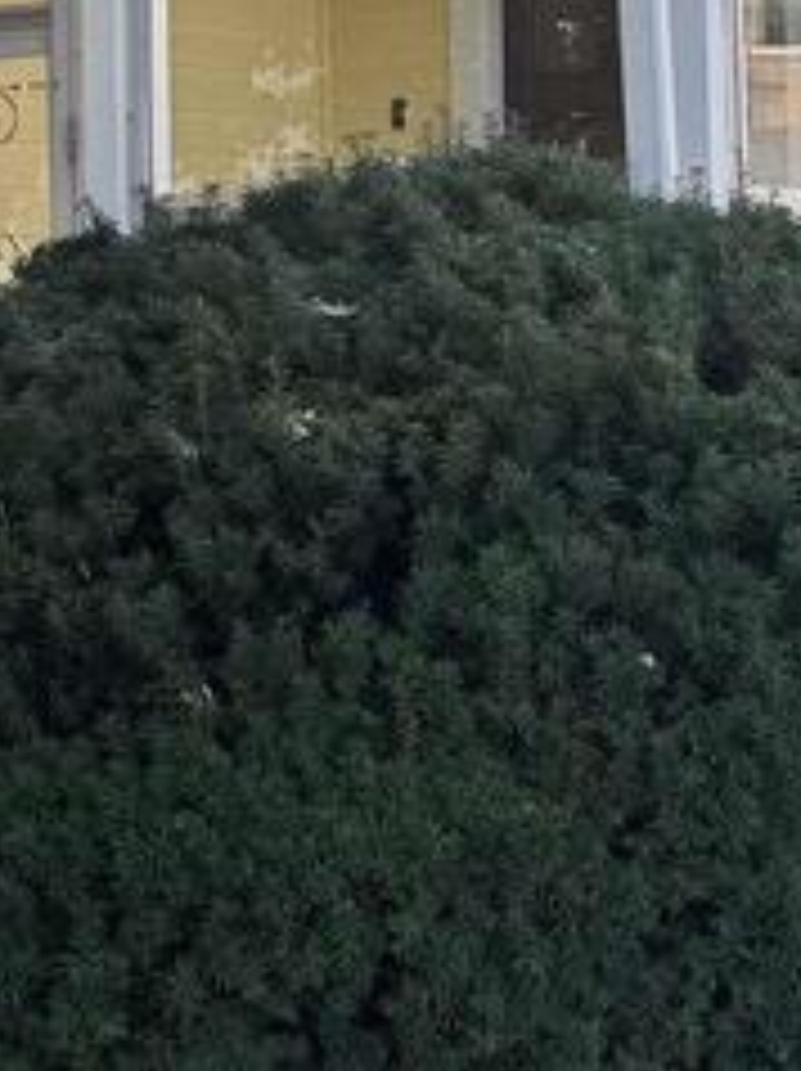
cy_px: 194
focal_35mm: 109
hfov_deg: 13.5
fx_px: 3369
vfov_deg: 17.9
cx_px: 270
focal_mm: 6.76
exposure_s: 1/1042
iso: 80
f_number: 1.78
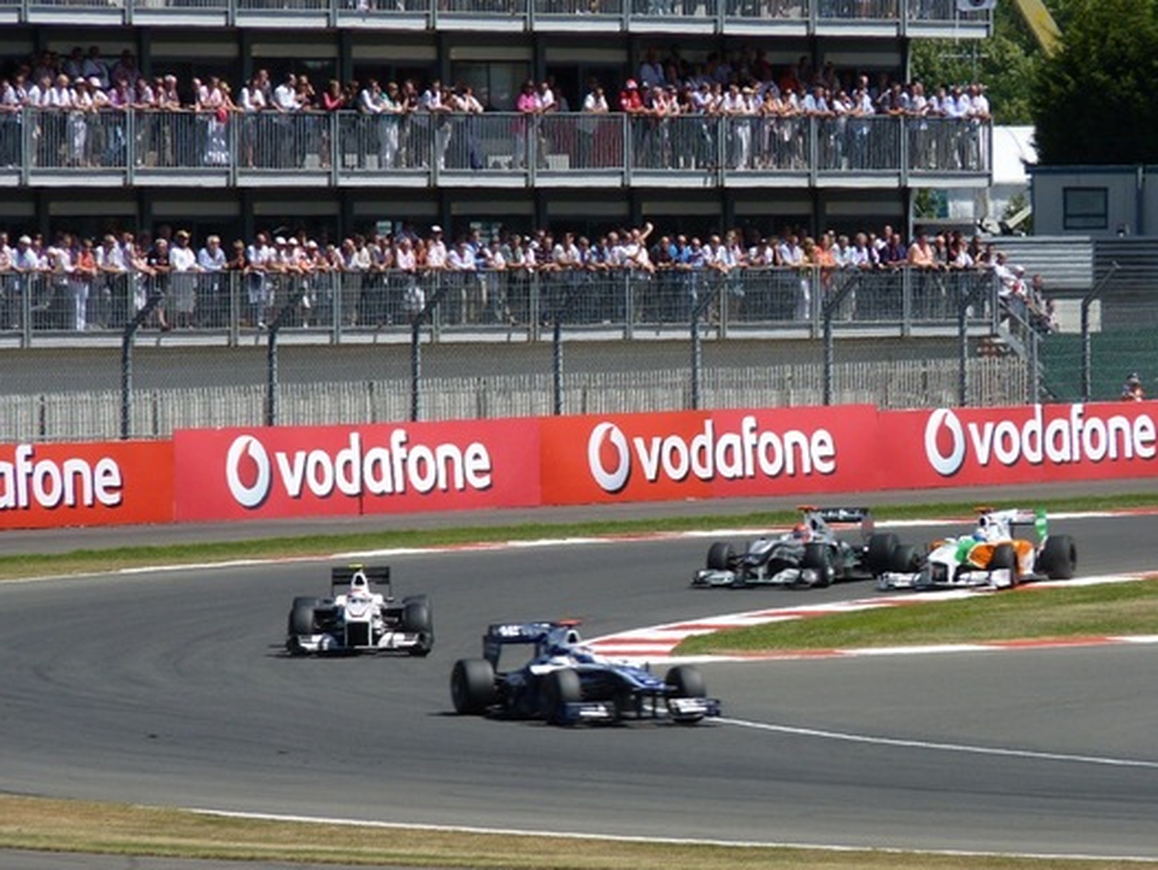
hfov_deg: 4.4
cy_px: 518
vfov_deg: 3.3
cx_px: 543
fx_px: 15231
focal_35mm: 455
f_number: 5.6
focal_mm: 66.7
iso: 80
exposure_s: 1/320
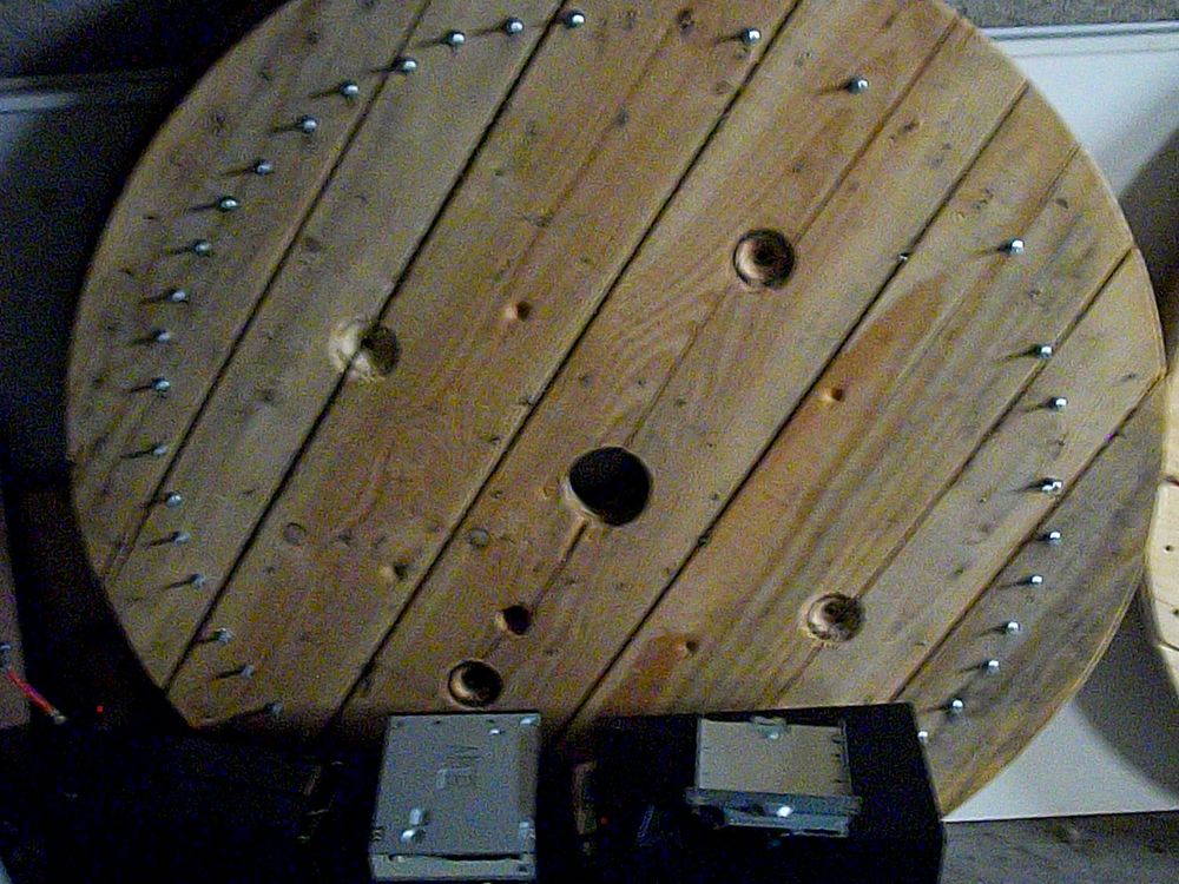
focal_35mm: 42
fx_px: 1430
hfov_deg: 44.8
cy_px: 442
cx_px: 590
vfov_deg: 34.3
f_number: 3.2
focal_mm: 7.1
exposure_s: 1/8
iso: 3200
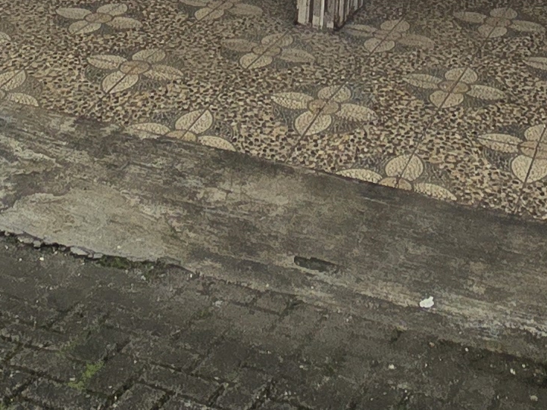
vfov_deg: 13.3
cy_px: -648
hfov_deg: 27.0
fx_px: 1138
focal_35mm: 72
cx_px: 312
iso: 50
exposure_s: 1/115
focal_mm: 2.2
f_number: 2.2
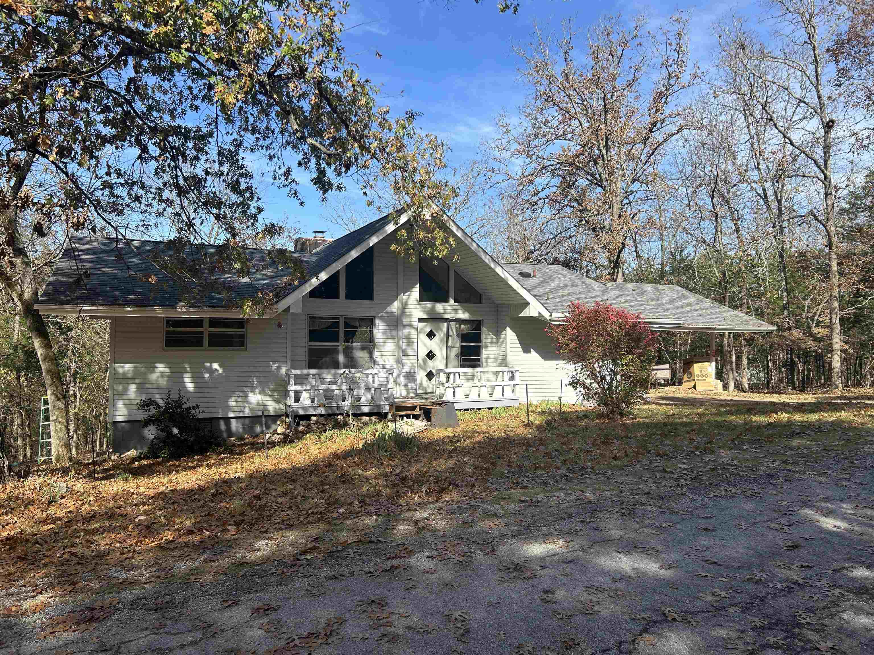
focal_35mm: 26
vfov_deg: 53.1
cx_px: 437
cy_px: 328
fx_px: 656
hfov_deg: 67.3
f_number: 1.5
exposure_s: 1/2208
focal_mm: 5.7
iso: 50
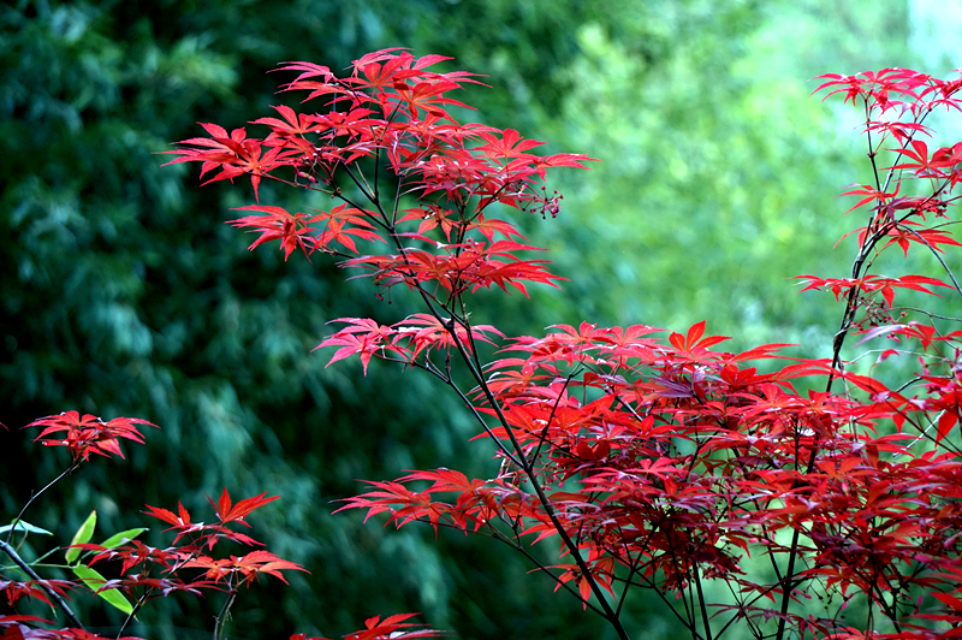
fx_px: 4365
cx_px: 481
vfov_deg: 8.4
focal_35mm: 164
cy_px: 320
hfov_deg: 12.6
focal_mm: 109
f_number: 5.6
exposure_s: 1/200
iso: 640
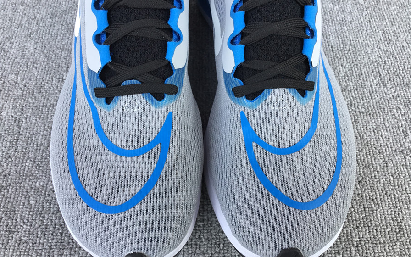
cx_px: 205
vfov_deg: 38.3
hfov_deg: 58.1
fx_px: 370
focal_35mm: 33
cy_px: 136
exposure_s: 1/100
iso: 32
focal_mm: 3.3
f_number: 2.4
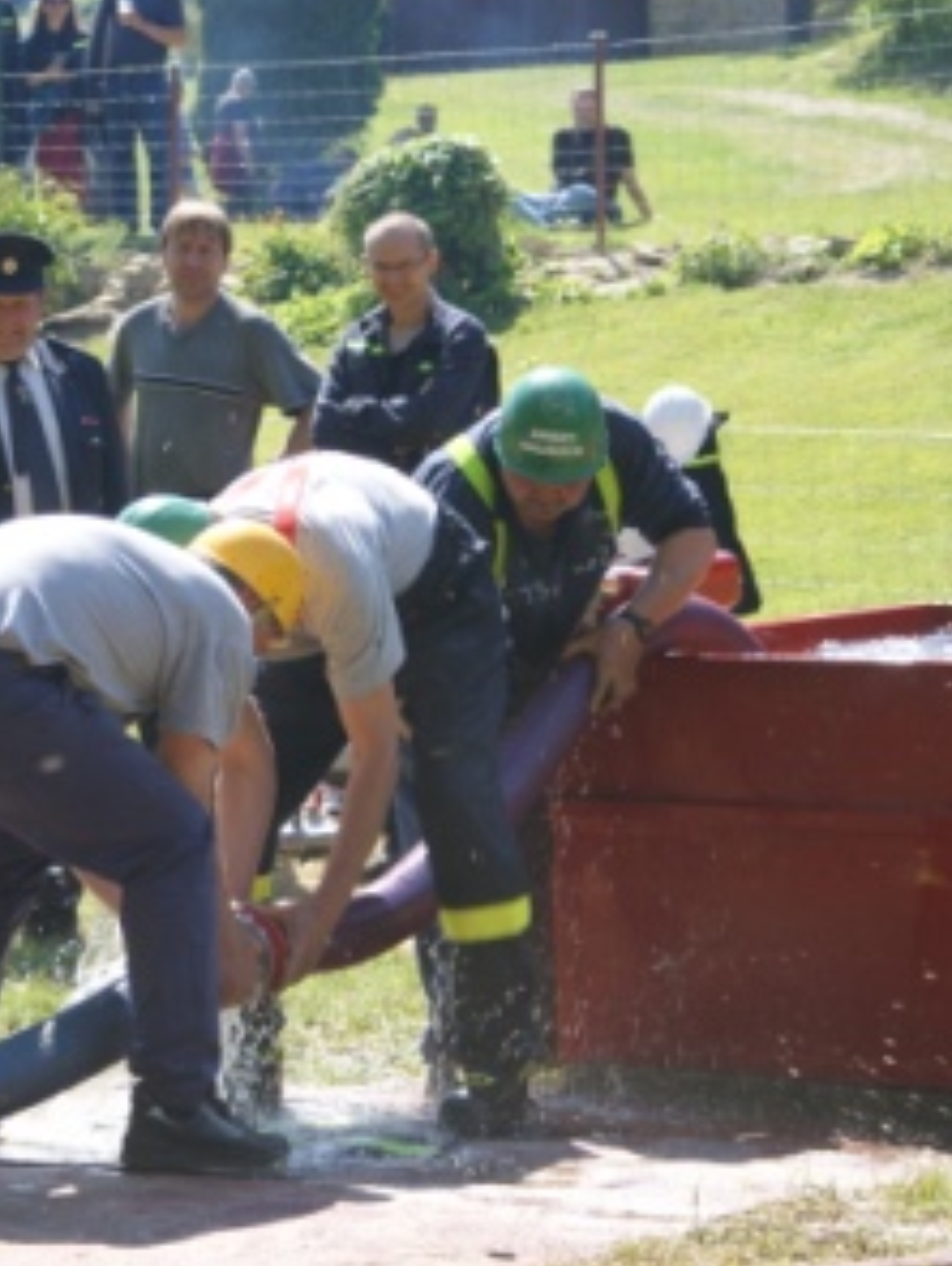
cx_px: 150
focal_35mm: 153
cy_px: 635
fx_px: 5598
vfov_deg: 12.9
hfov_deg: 9.7
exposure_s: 1/160
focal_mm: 70
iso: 100
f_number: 5.6
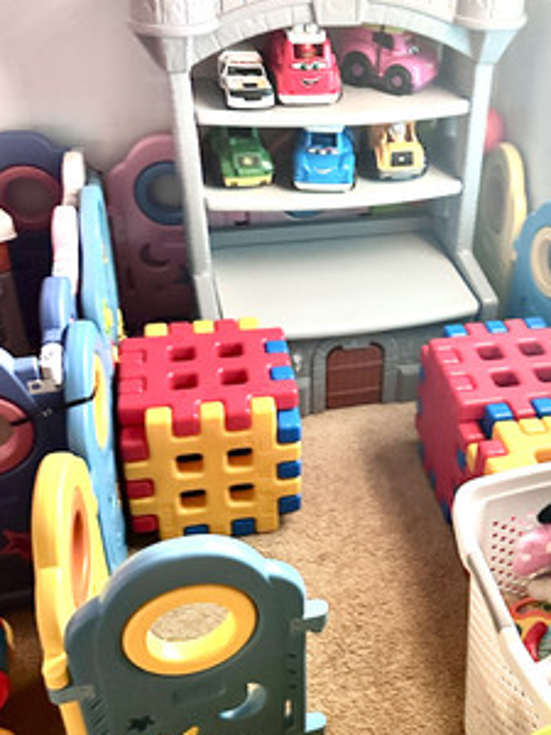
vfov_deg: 46.8
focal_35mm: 40
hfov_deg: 35.2
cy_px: 363
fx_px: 849
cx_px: 410
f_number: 1.78
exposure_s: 1/33
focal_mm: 6.86
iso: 640
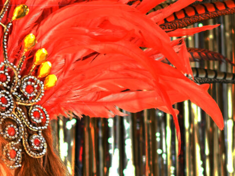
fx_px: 992
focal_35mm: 146
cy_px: 189
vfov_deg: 10.1
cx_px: -10
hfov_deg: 13.3
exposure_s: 1/50
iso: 100
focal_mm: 24
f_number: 1.4
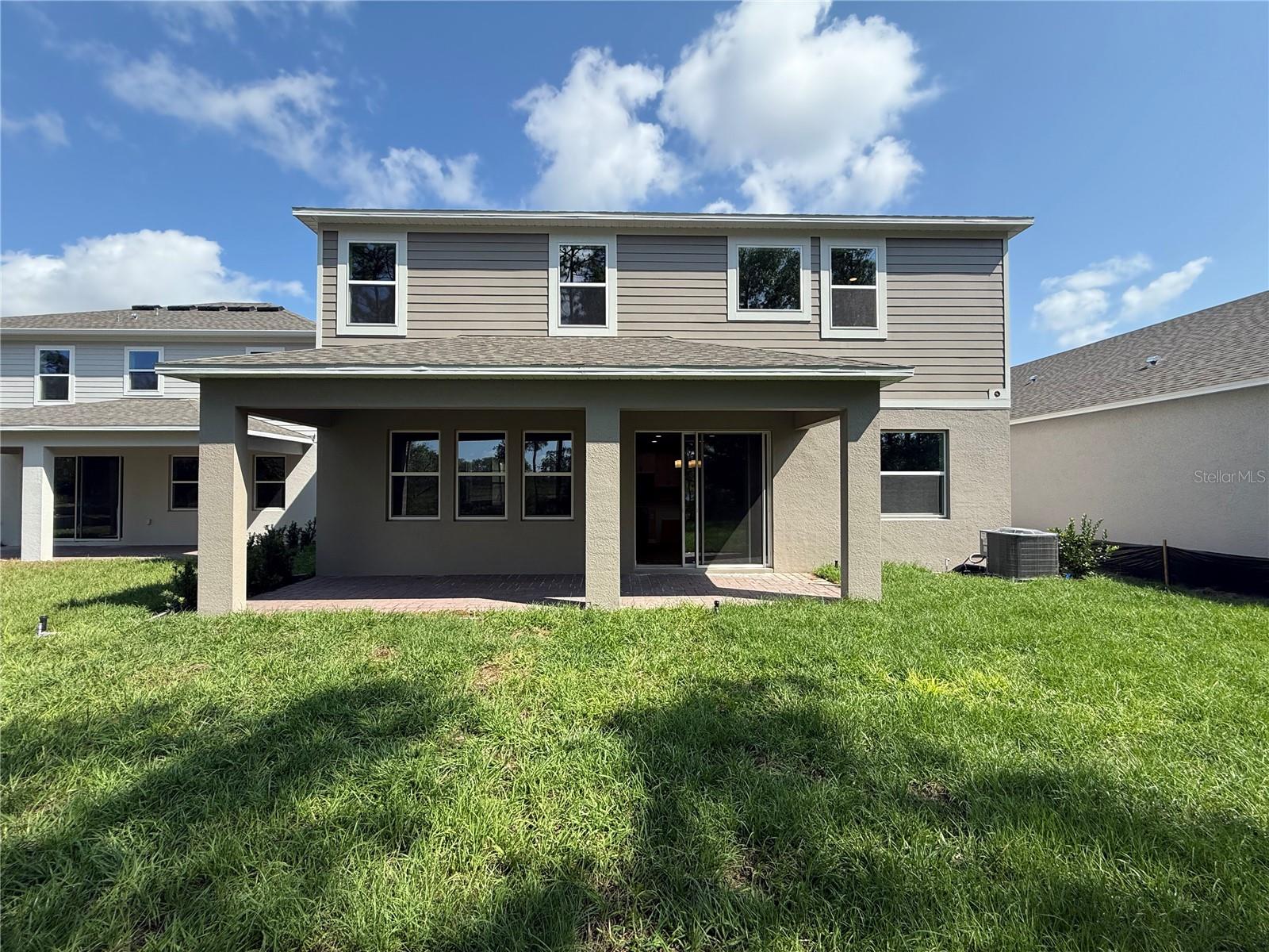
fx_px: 513
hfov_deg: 102.1
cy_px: 476
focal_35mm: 14
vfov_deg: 85.7
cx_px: 634
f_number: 2.2
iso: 50
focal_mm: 2.22
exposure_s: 1/970
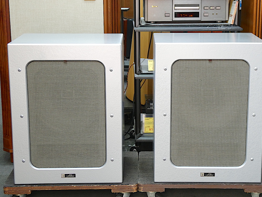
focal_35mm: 72
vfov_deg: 20.4
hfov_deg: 27.0
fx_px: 545
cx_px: 138
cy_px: 99
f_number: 4.4
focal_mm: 11.7
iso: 200
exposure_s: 1/6
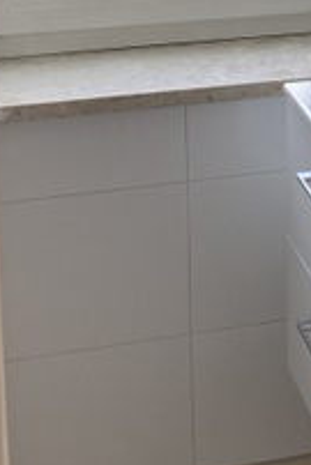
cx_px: 435
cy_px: -41
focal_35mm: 107
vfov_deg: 18.4
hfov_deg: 12.3
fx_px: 1384
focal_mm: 4.25
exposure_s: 1/151
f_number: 1.8
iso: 32
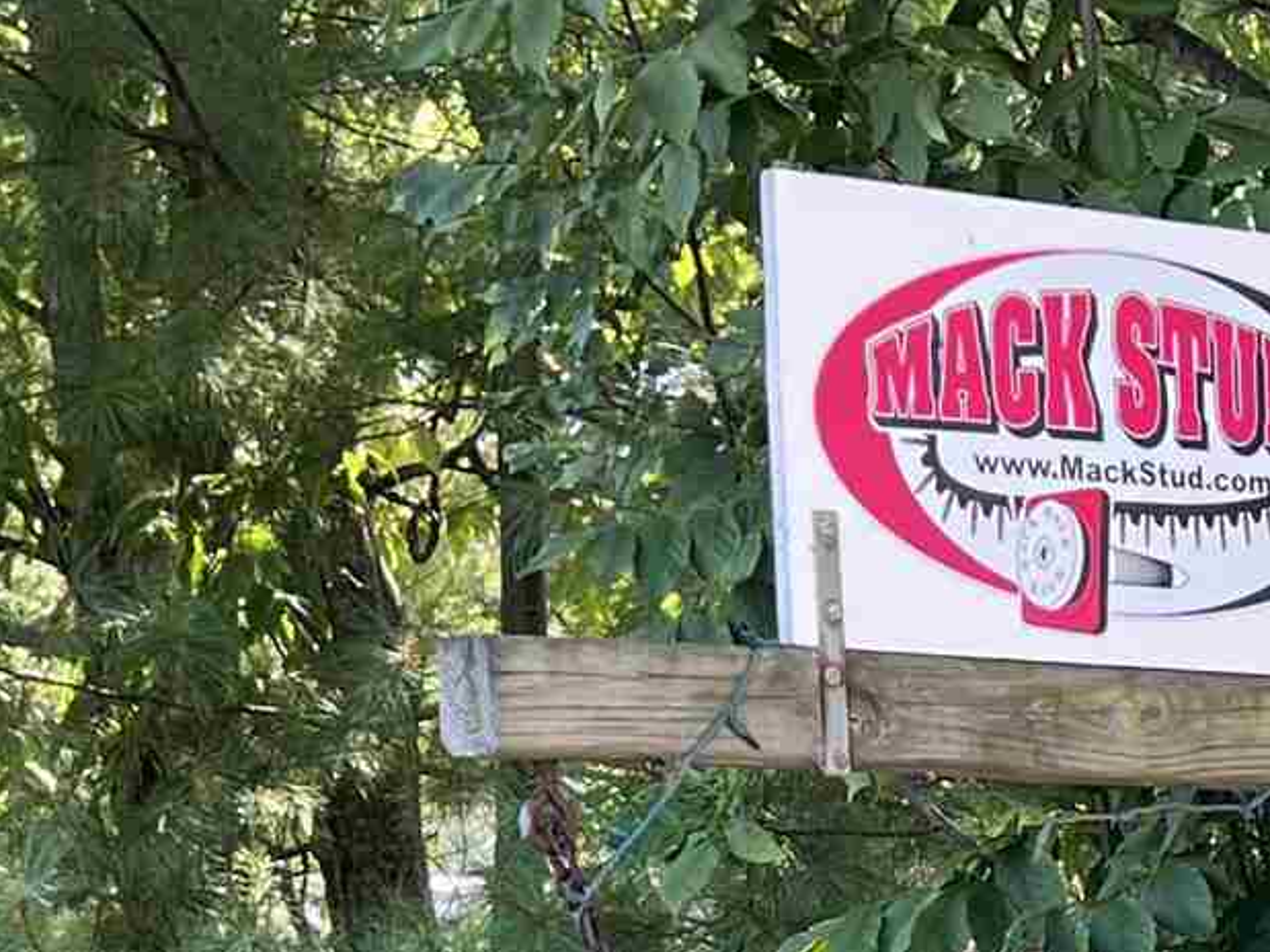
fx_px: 4732
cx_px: 1436
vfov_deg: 10.8
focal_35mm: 129
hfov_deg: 14.9
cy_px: 1689
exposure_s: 1/131
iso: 32
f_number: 1.5
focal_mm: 5.7
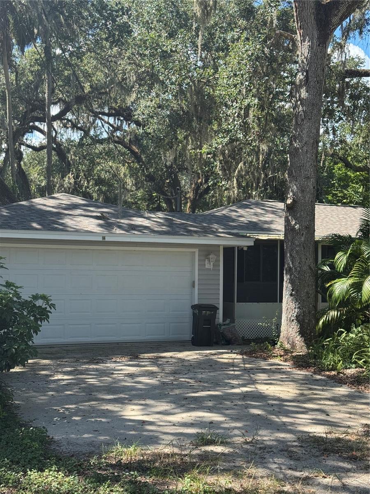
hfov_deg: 30.3
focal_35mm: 48
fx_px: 684
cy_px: 247
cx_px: 185
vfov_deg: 39.7
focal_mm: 6.76
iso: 64
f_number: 1.78
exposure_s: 1/854
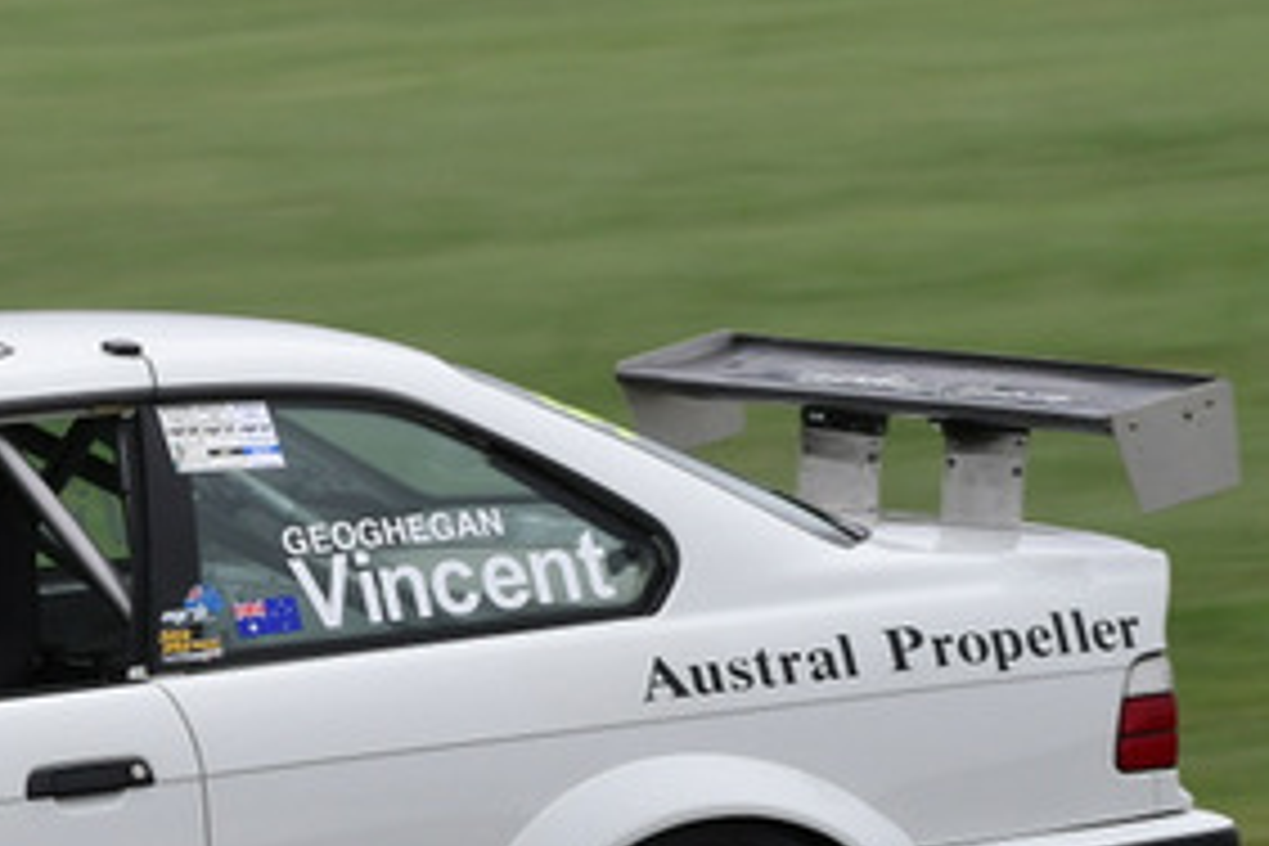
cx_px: -369
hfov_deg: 2.3
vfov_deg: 1.5
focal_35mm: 894
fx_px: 31511
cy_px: 410
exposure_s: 1/320
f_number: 10
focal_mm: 210
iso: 320
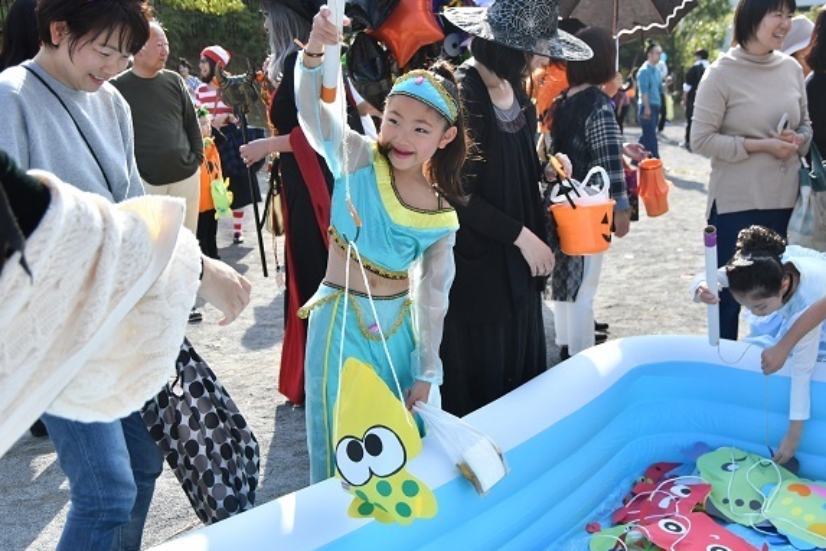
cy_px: 281
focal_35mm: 46
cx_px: 422
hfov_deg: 43.1
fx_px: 1044
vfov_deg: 29.5
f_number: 5.6
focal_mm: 29
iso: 800
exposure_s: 1/2500
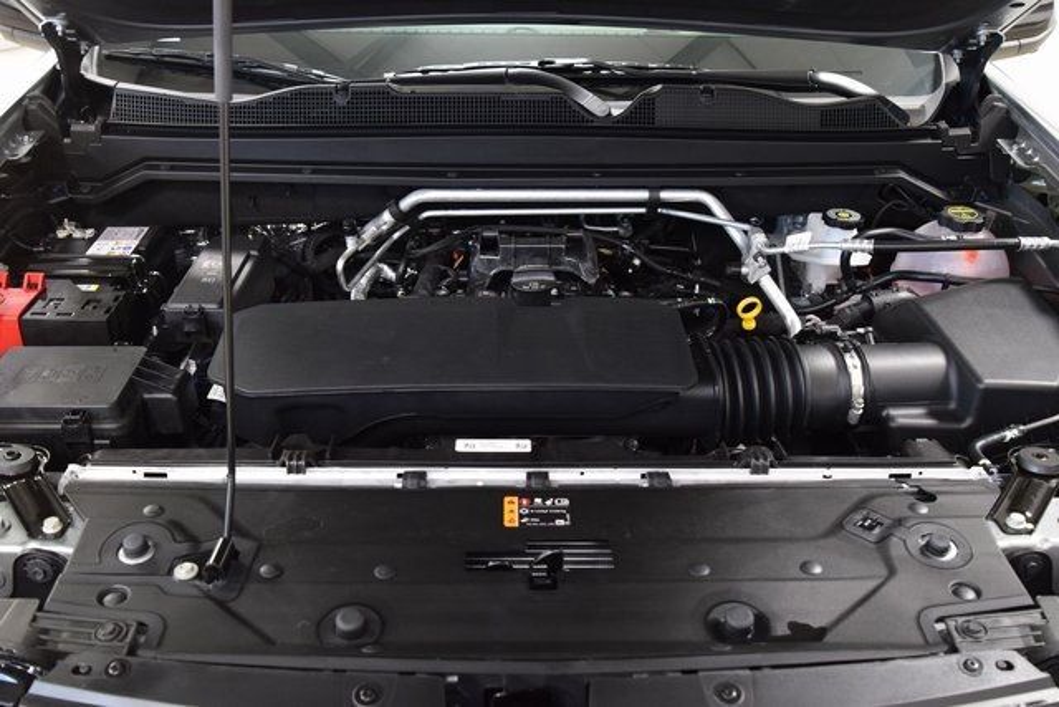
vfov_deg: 36.9
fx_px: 1059
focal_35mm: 36
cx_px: 530
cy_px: 354
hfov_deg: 53.1
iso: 1600
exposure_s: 1/15
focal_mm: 24
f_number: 6.3
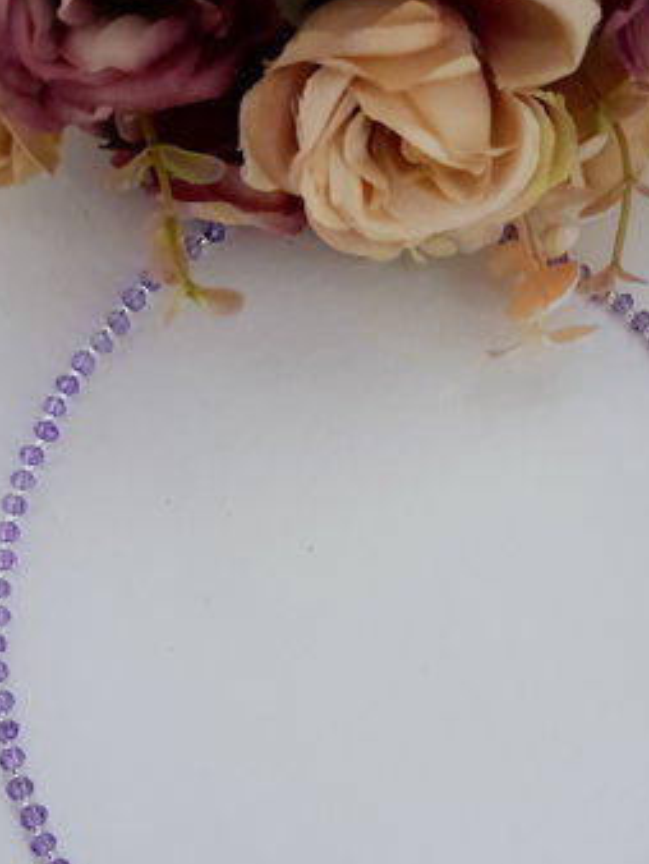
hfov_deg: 35.0
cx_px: 399
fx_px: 1024
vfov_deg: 45.2
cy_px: 564
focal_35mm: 41
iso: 800
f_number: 1.8
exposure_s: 1/10
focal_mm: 3.98
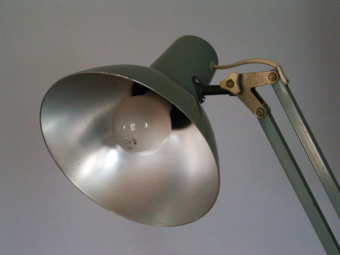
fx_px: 619
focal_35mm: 63
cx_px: 170
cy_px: 128
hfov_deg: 30.7
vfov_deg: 23.3
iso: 200
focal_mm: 9.7
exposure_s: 1/60
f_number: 3.2
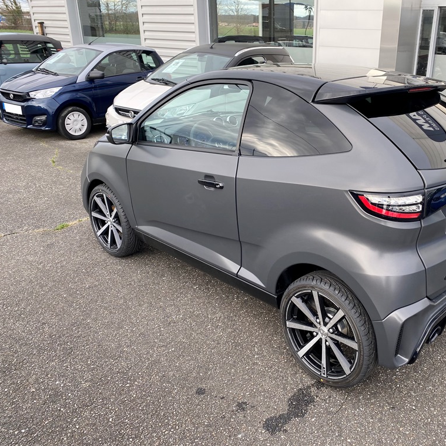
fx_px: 452
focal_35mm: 31
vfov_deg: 52.5
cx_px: 299
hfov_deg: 51.5
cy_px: 223
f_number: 1.8
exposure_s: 1/326
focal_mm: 4.25
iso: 32
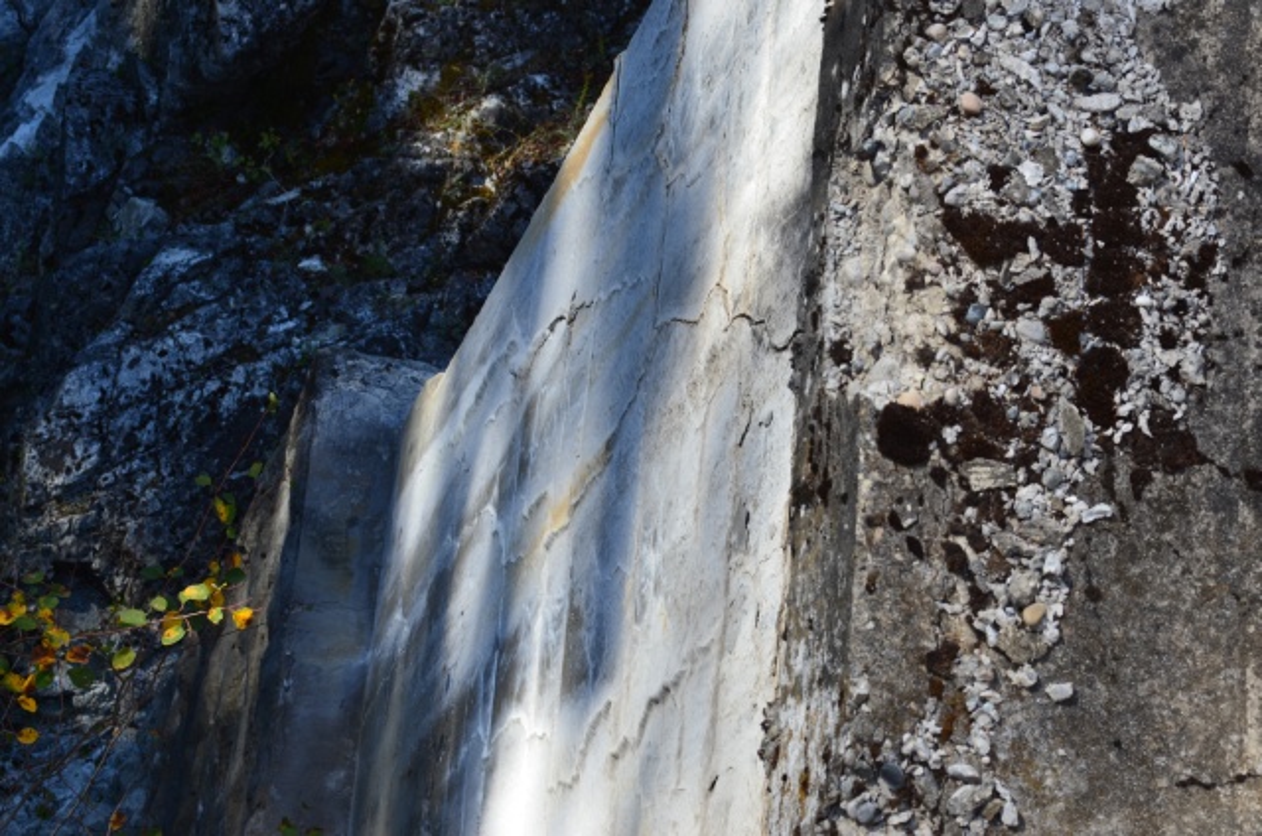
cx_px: 631
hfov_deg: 24.7
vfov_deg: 16.5
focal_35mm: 82
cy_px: 418
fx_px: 2886
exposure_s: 1/100
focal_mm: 55
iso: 200
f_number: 11
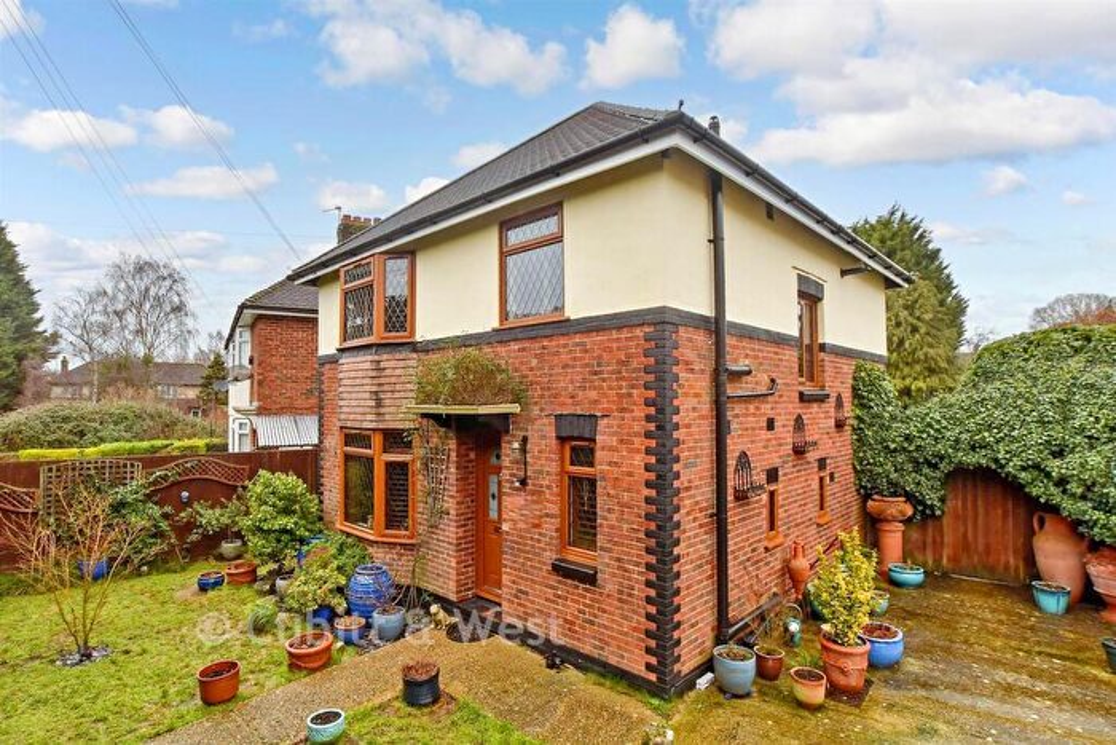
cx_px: 558
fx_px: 465
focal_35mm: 15
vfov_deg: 77.4
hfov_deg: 100.4
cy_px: 372
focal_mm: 10
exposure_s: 1/80
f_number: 8
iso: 400
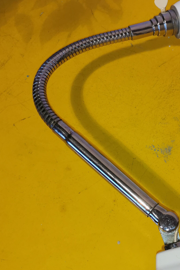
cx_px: 148
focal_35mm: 51
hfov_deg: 25.9
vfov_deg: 38.8
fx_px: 383
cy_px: 149
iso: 125
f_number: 1.8
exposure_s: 1/50
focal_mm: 5.58
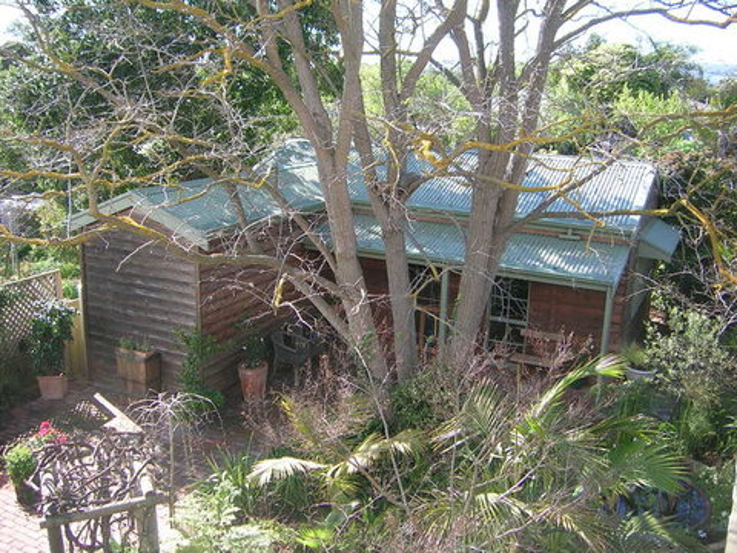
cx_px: 368
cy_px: 276
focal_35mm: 35
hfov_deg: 52.6
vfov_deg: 40.7
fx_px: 745
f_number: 2.8
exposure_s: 1/172
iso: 50
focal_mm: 5.4
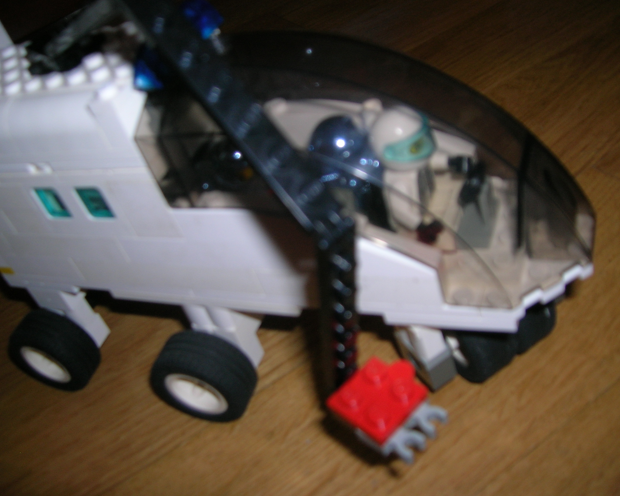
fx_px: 661
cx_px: 323
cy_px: 249
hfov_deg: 50.3
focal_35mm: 36
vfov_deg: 41.2
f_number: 2.9
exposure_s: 1/60.1
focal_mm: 5.7
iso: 50
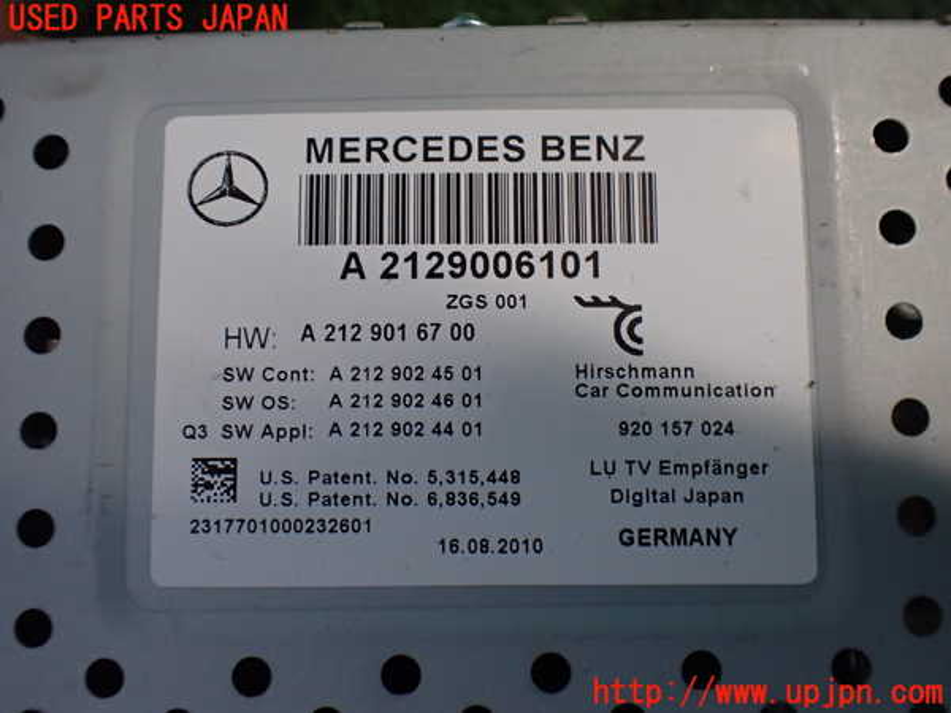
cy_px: 356
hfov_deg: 60.0
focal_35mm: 30
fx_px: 824
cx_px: 476
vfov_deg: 46.8
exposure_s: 1/125
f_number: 2.3
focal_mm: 5.4
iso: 400
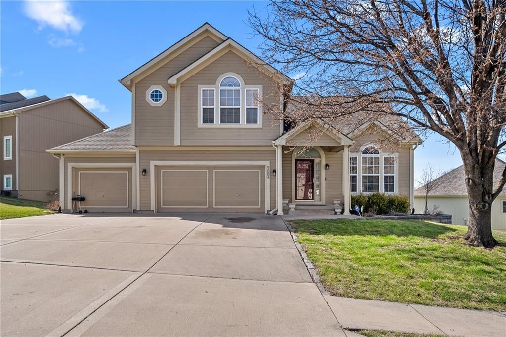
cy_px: 168
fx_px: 323
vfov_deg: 55.1
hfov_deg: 76.1
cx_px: 253
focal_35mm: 23
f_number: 7.1
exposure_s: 1/25
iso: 100
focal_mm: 23
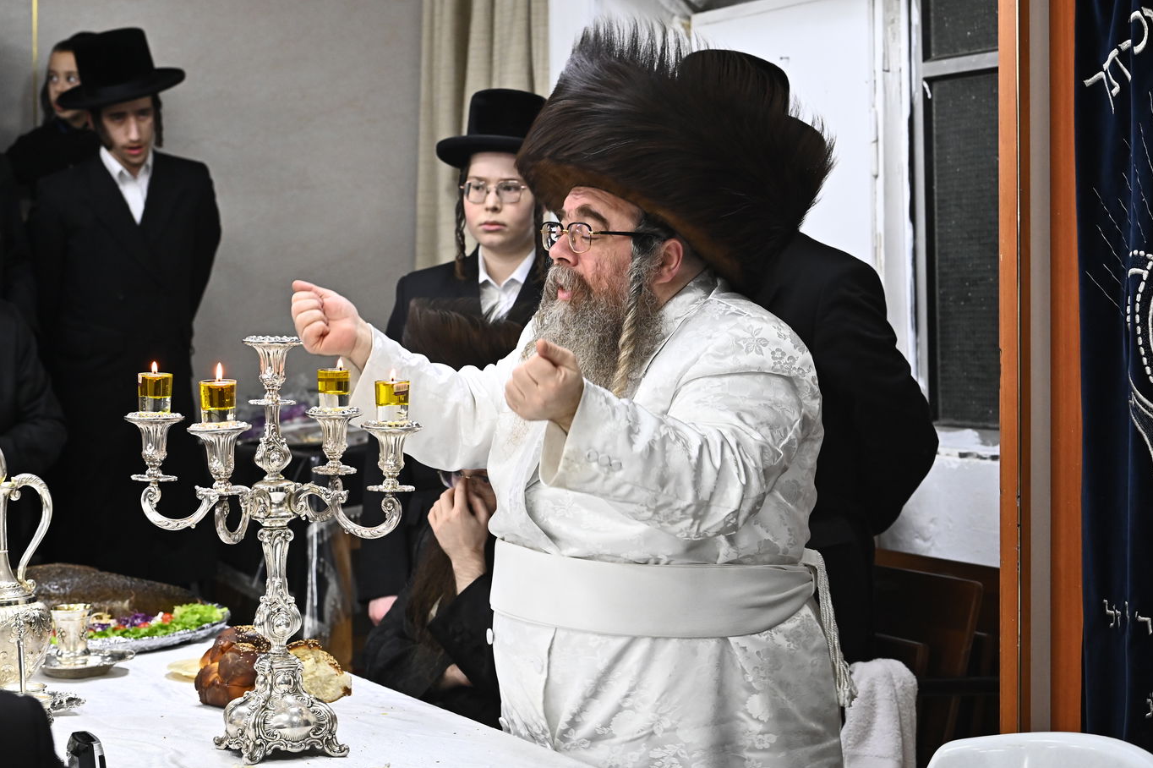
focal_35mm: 77
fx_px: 2465
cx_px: 564
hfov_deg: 26.3
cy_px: 380
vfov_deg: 17.7
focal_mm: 75
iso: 3200
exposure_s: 1/200
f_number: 6.3
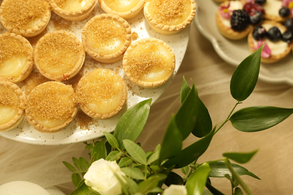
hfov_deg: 28.1
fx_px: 586
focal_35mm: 72
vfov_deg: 18.9
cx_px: 137
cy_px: 96
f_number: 4
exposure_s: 1/350
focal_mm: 57
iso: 1000
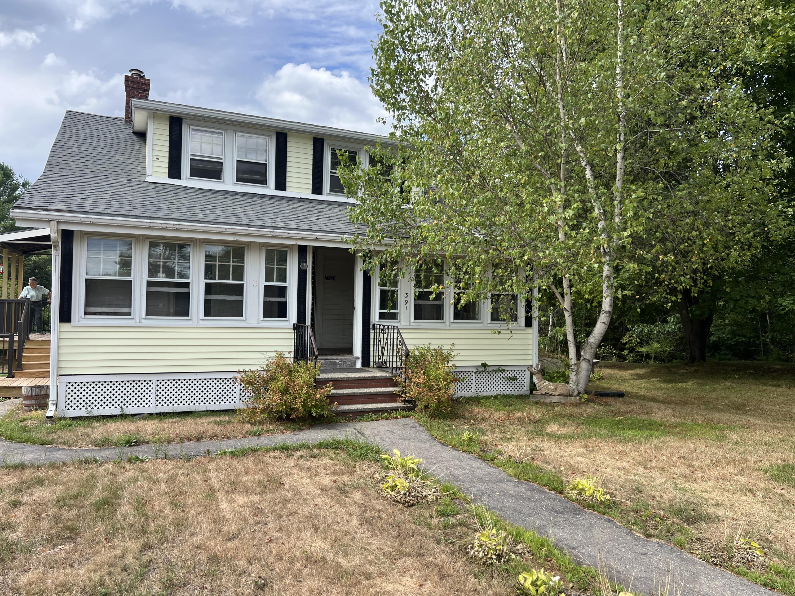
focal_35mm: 26
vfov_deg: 53.1
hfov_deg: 67.3
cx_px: 398
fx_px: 597
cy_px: 298
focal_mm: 5.7
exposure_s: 1/2008
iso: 50
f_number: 1.5
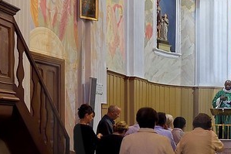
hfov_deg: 21.7
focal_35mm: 75
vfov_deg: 18.2
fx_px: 481
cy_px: 88
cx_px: 362
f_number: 5
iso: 1600
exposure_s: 1/25
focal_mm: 14
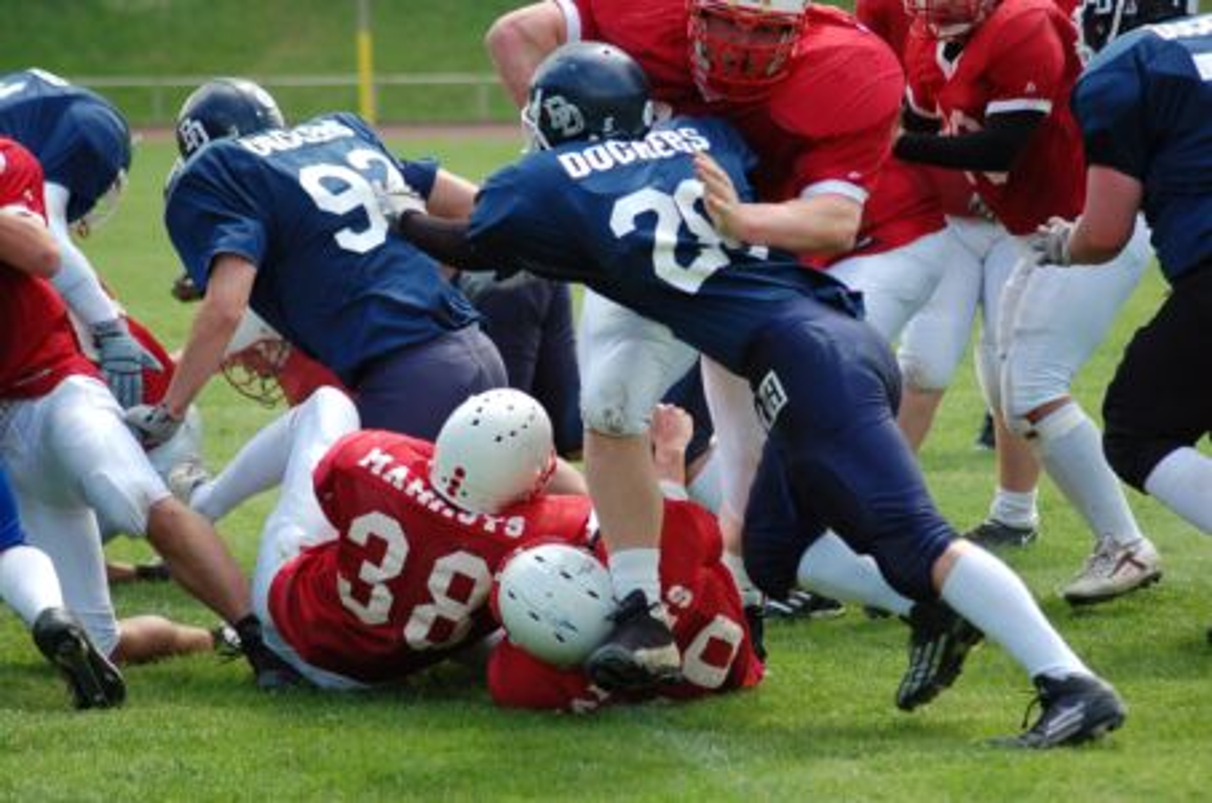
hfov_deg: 11.4
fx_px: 6047
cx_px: 606
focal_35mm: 180
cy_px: 402
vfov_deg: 7.6
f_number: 4.2
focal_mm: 120
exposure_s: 1/1000
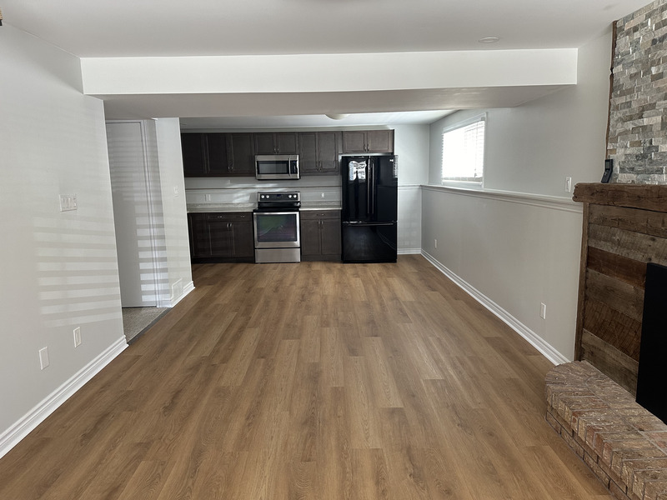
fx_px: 462
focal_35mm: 24
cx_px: 334
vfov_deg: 56.8
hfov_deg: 71.6
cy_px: 250
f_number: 1.78
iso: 250
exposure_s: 1/89
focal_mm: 6.86
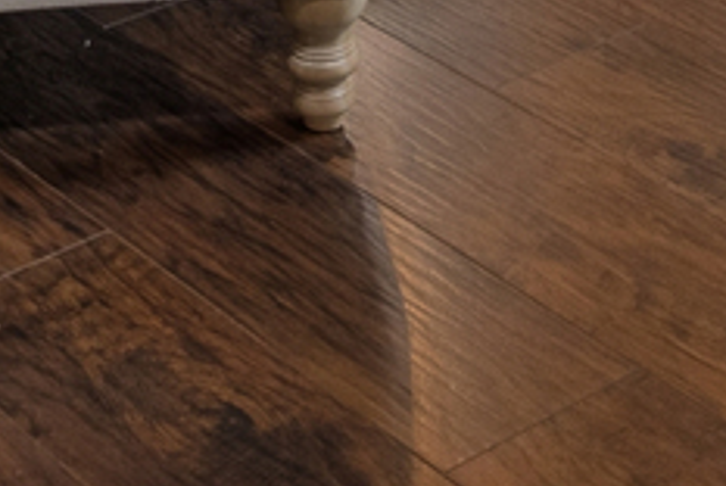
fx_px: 2524
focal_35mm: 125
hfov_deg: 16.4
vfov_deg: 8.5
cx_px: 308
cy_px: -1150
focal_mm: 12
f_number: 8
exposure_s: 1/4
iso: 250
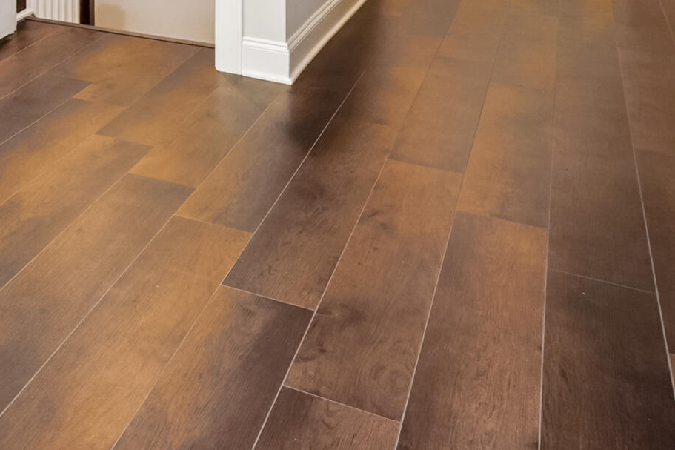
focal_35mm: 56
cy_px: -250
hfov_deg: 25.7
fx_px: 1050
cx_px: -360
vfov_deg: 20.3
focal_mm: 17
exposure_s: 1/13
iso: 100
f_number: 8
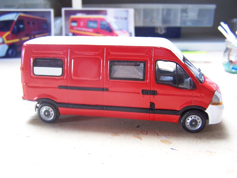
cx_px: 118
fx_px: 260
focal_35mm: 38
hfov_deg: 49.0
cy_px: 89
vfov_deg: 37.7
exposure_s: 1/8
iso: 140
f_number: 2.8
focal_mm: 6.3
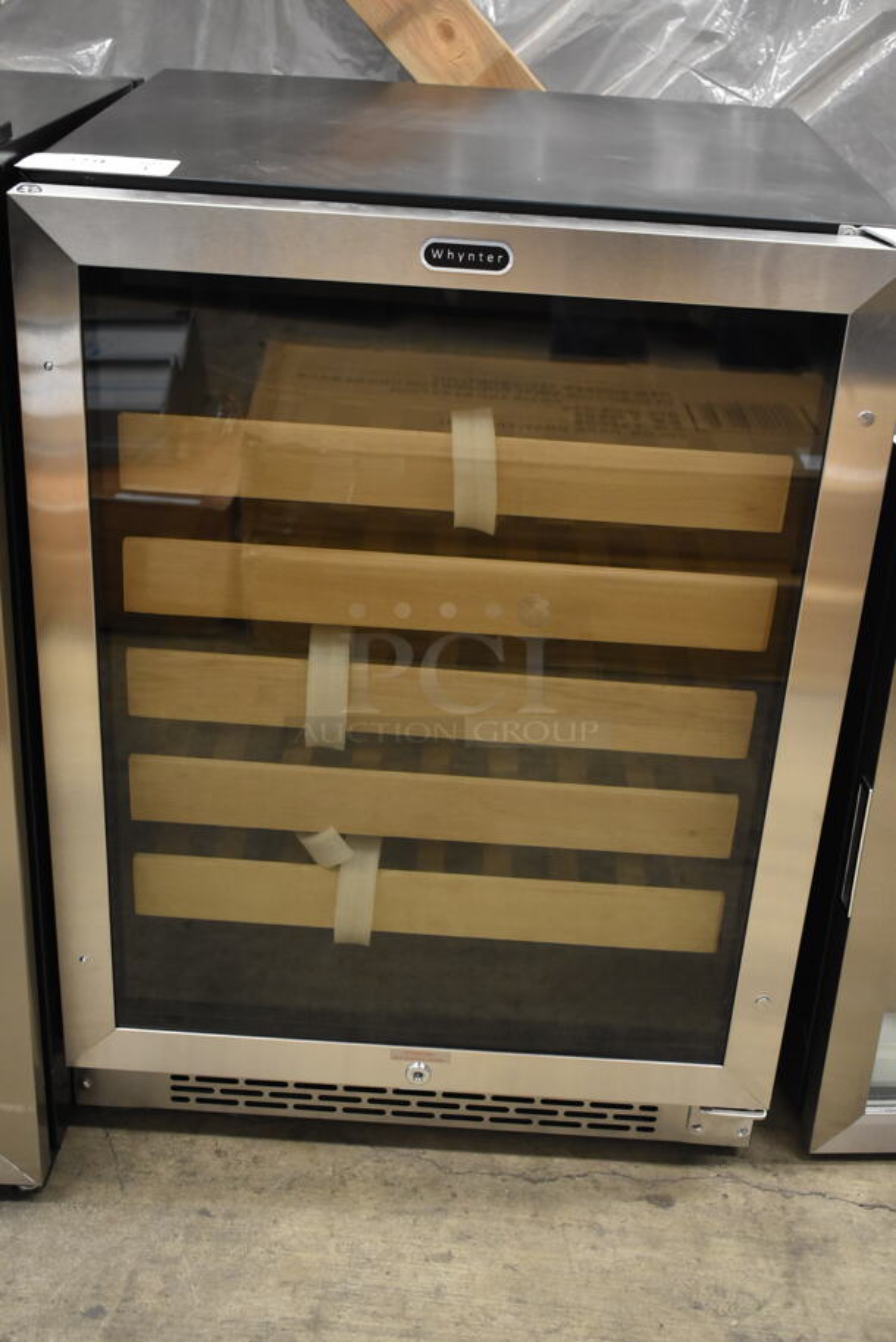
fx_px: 1621
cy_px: 671
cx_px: 448
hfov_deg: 30.9
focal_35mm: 44
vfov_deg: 44.9
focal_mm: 29
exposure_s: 1/50
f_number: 4.2
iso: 2000
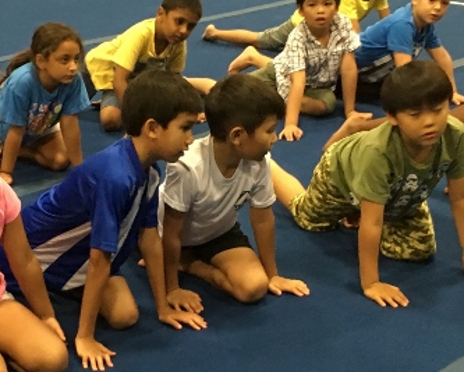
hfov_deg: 21.7
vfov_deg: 17.7
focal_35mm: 87
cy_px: 205
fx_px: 1196
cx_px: 110
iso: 250
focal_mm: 4.15
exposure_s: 1/33
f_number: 2.2
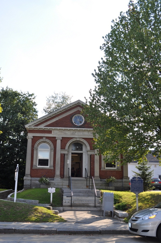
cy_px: 122
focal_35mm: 39
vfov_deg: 49.6
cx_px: 80
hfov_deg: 34.1
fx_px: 262
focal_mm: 26
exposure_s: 1/200
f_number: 8
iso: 200
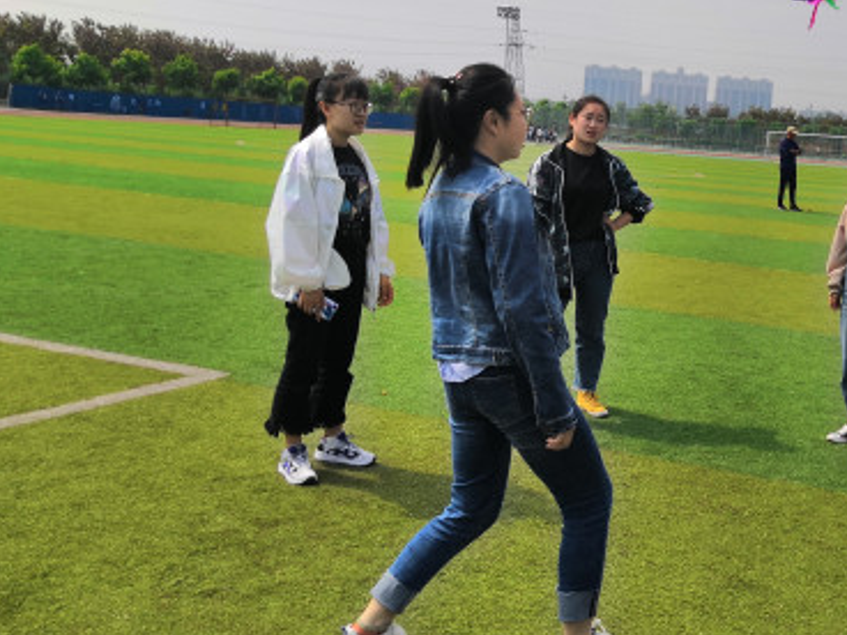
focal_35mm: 47
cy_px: 304
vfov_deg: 30.9
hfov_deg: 38.9
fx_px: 1150
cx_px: 677
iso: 50
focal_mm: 3.95
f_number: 1.8
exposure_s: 1/1244
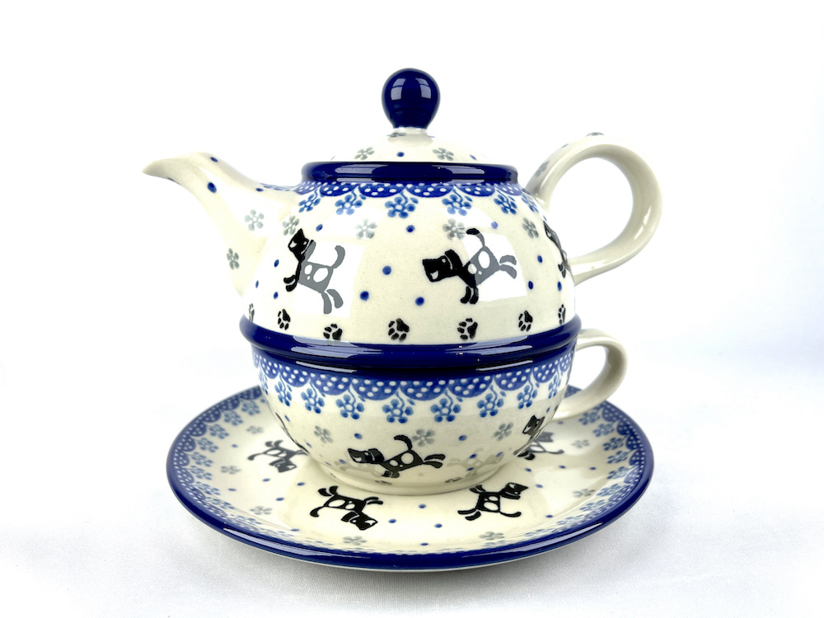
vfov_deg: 53.1
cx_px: 412
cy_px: 309
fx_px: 619
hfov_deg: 67.3
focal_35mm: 26
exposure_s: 1/312
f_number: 1.6
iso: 32
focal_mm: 5.1
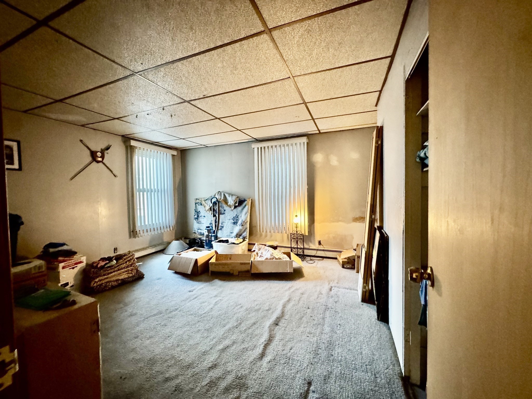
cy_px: 200
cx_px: 266
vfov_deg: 85.7
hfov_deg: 102.1
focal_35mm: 14
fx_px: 215
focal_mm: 2.22
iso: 1250
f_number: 2.2
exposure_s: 1/60
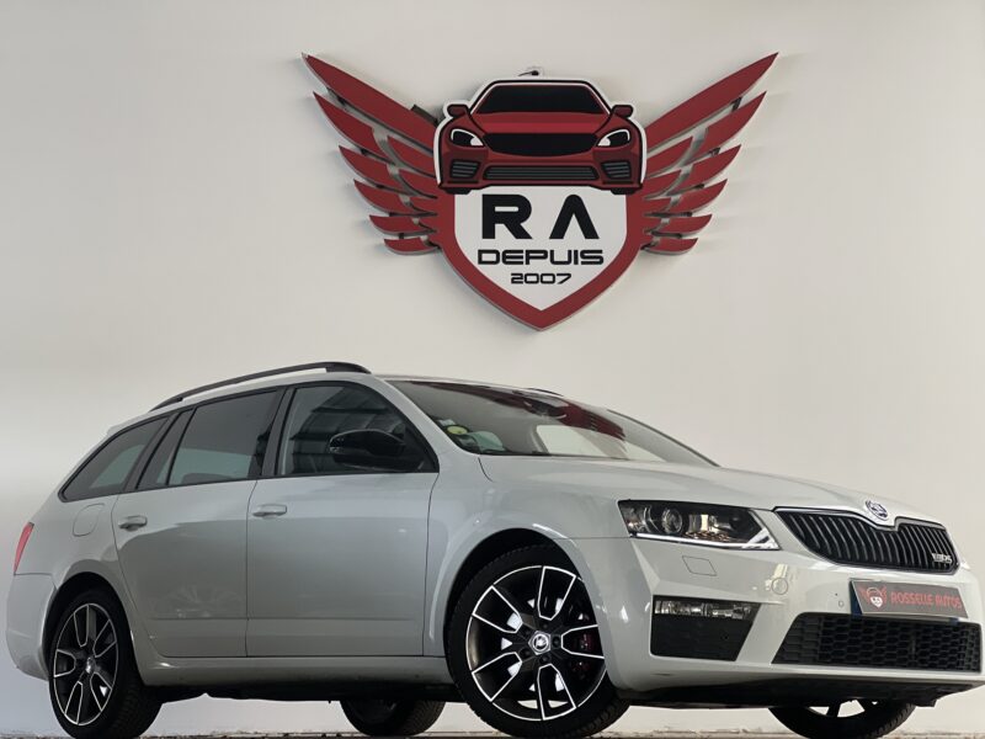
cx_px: 492
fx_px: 2191
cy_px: 370
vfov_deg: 19.1
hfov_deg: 25.3
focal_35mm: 77
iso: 250
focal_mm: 9
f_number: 2.8
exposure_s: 1/115
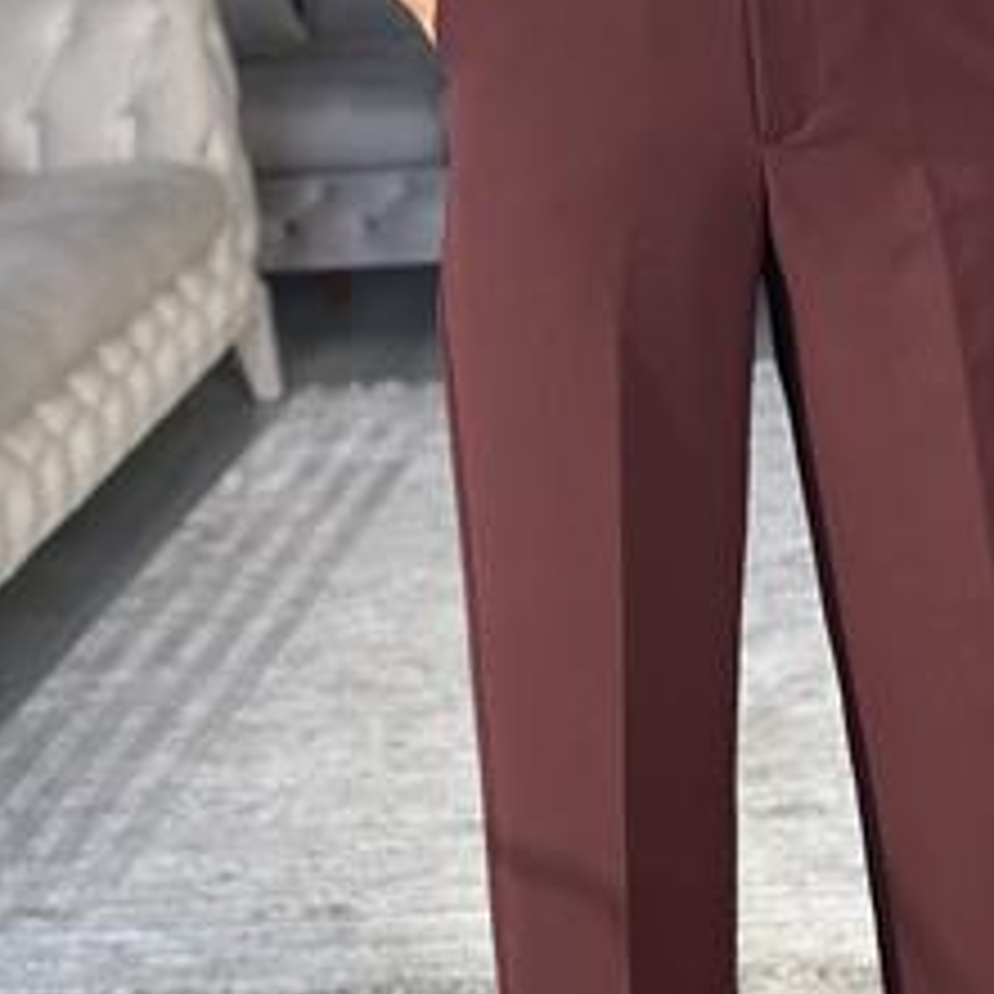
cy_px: 693
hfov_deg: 17.8
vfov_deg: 17.9
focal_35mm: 97
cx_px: 774
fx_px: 3151
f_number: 1.78
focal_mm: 6.86
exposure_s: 1/120
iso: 125
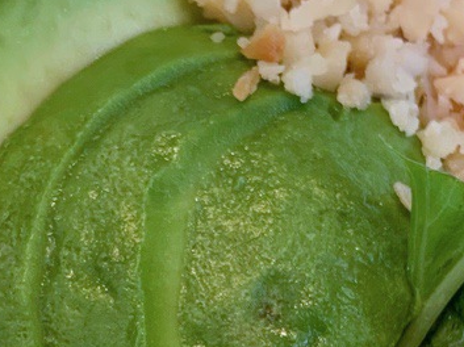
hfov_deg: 16.7
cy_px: 468
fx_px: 1580
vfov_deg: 12.1
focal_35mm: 118
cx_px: 192
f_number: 1.8
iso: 64
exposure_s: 1/121
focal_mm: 4.25
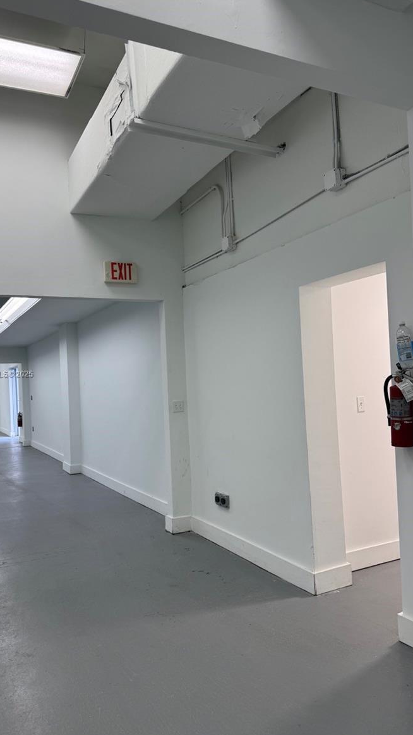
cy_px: 374
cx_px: 201
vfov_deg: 69.8
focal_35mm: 27
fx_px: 525
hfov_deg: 42.9
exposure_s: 1/177
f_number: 1.78
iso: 64
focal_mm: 6.76
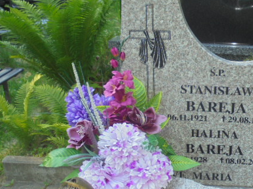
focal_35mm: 57
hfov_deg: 33.3
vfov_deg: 25.5
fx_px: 416
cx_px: 182
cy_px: 128
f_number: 4.2
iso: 100
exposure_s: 1/60
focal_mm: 6.9
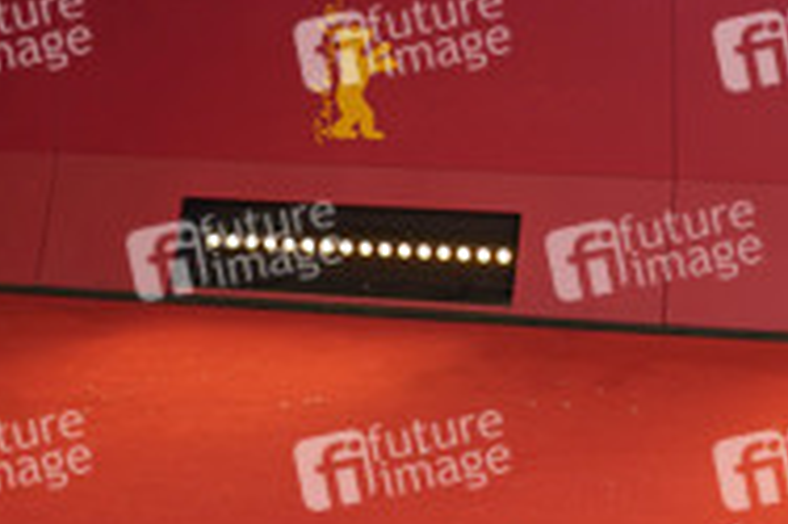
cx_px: 710
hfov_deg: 20.8
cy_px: -63
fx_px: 2099
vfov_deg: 13.9
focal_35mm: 96
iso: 640
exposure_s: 1/160
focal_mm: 40
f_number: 5.6
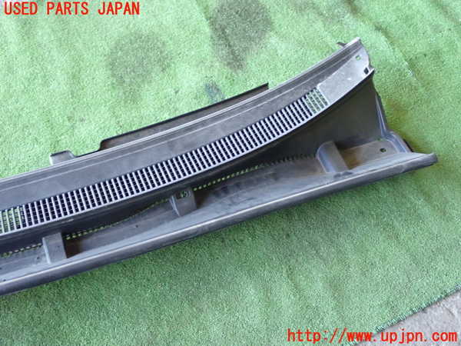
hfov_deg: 38.2
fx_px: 666
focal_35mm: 50
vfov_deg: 29.1
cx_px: 230
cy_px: 173
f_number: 3.2
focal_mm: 9.01
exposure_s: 1/40
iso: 800
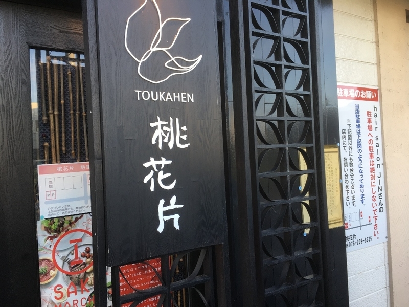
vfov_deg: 48.2
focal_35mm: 29
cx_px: 204
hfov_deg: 61.7
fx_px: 343
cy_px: 154
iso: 32
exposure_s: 1/120
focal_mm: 4.15
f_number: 2.2
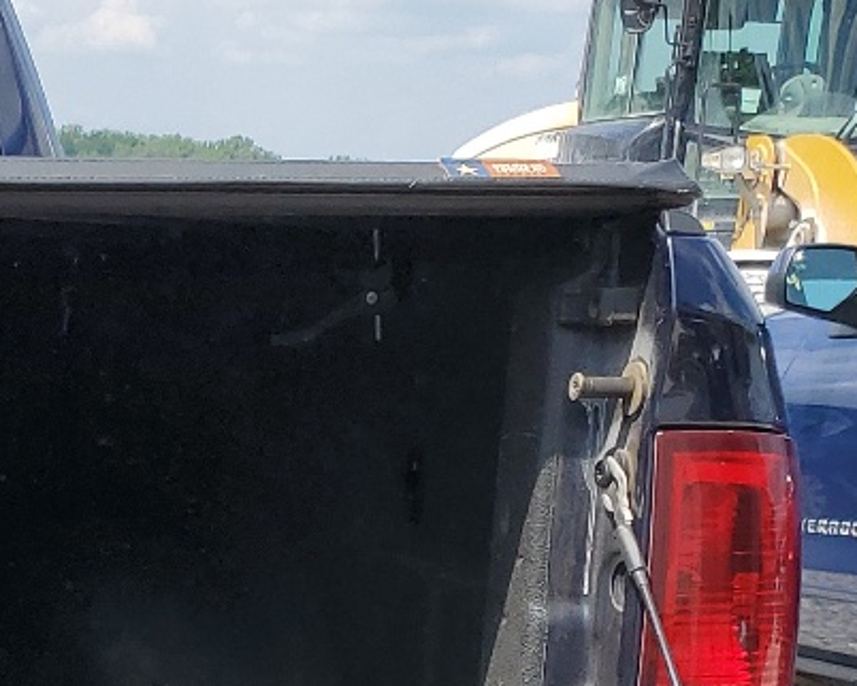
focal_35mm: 101
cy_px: 884
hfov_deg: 16.9
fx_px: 2563
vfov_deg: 14.6
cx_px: -499
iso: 50
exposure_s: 1/2500
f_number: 1.5
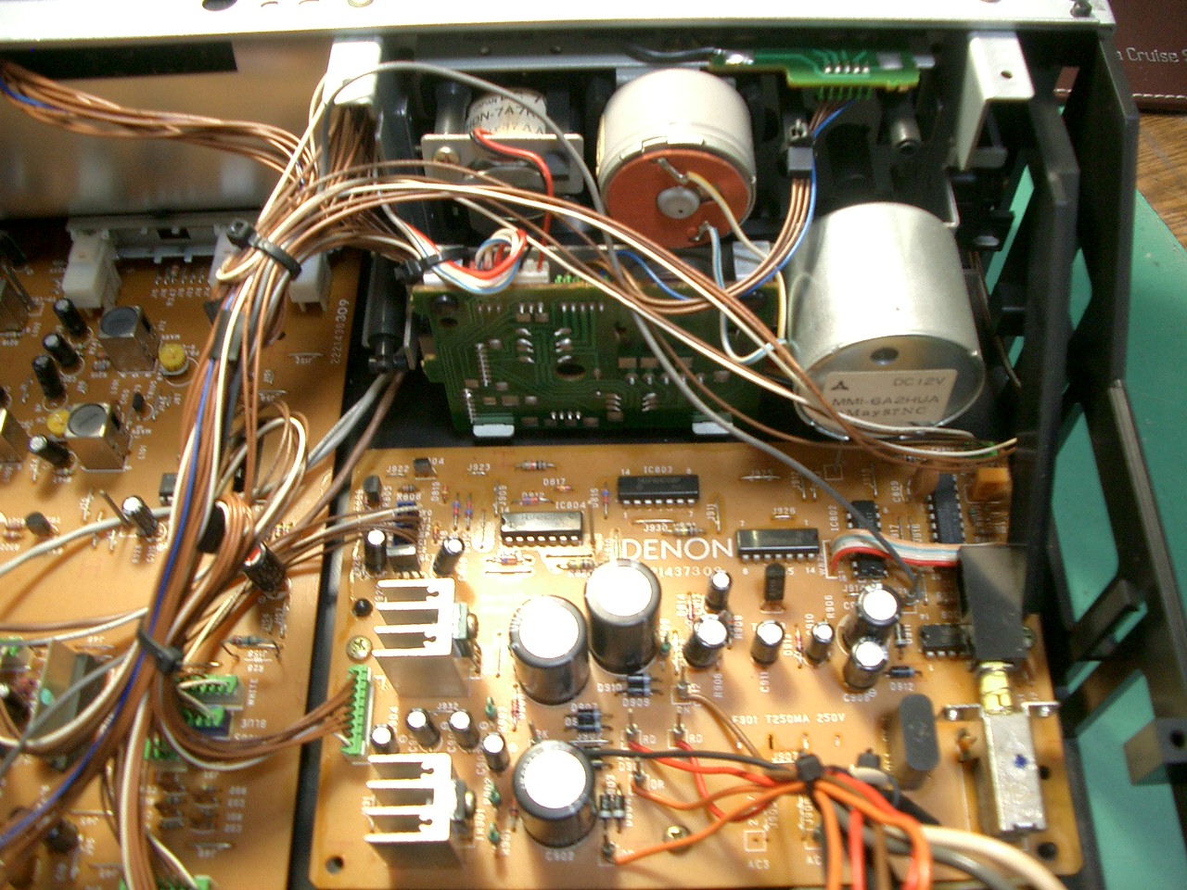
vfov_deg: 40.7
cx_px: 594
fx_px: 1200
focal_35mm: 35
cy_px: 445
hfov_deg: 52.6
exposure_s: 1/8
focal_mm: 5.8
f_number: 2.6
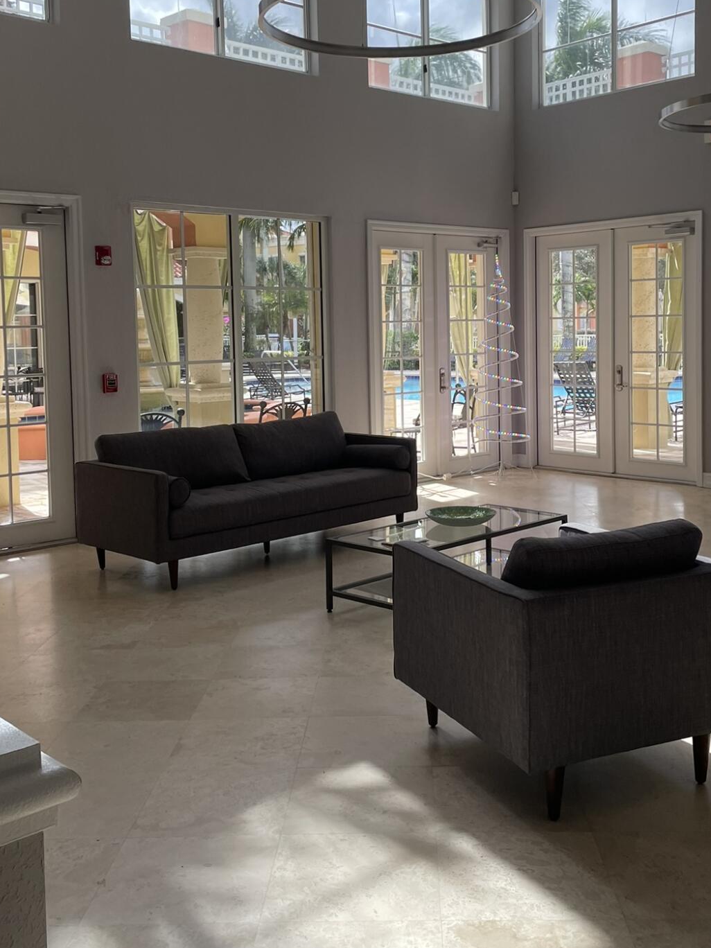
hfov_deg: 37.7
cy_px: 376
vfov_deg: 48.7
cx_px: 365
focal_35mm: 38
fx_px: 1041
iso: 32
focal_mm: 4.2
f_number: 1.6
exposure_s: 1/413
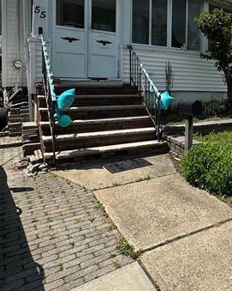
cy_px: 94
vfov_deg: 55.8
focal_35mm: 31
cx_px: 196
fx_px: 266
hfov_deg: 44.1
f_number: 2.2
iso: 40
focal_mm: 2.22
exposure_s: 1/1742
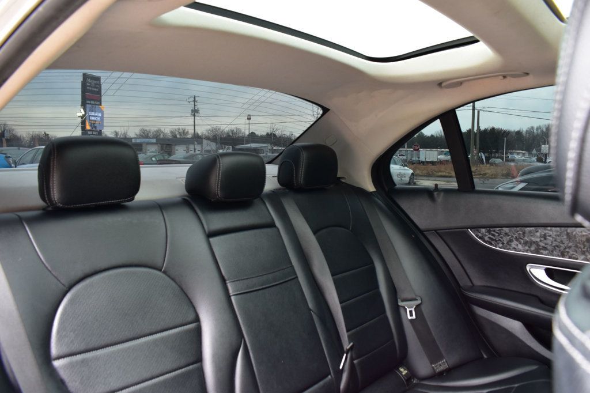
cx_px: 295
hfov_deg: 67.4
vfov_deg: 47.9
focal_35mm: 27
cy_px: 196
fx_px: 442
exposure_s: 1/15
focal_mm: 18
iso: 500
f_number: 6.3
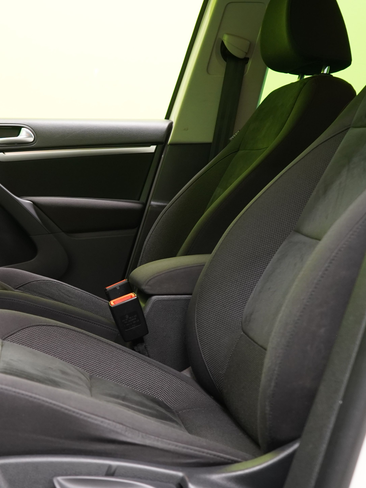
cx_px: 25
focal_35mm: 58
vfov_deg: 33.2
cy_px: 271
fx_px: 818
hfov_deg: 24.4
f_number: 5
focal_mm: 29
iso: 1250
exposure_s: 1/20
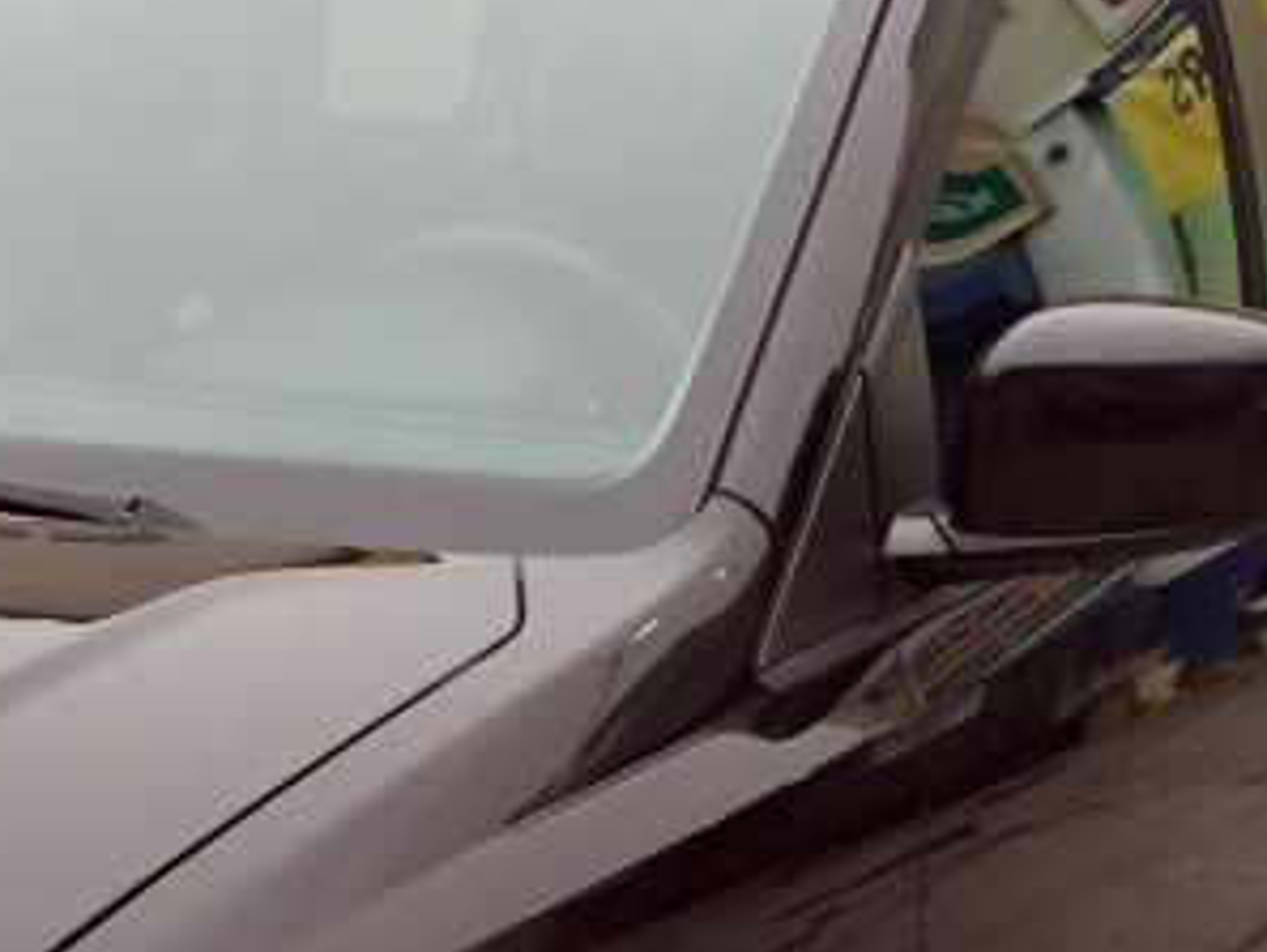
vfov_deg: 14.5
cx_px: -196
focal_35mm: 100
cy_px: 990
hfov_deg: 18.7
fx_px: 3662
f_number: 2.2
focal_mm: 4.15
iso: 50
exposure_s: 1/30
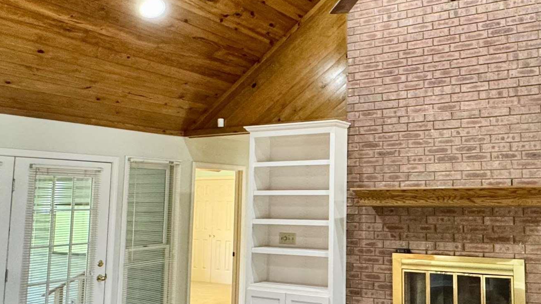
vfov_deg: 32.8
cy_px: 143
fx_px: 516
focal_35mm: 36
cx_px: 384
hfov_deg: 53.5
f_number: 2.2
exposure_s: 1/60
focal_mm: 2.22
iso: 500
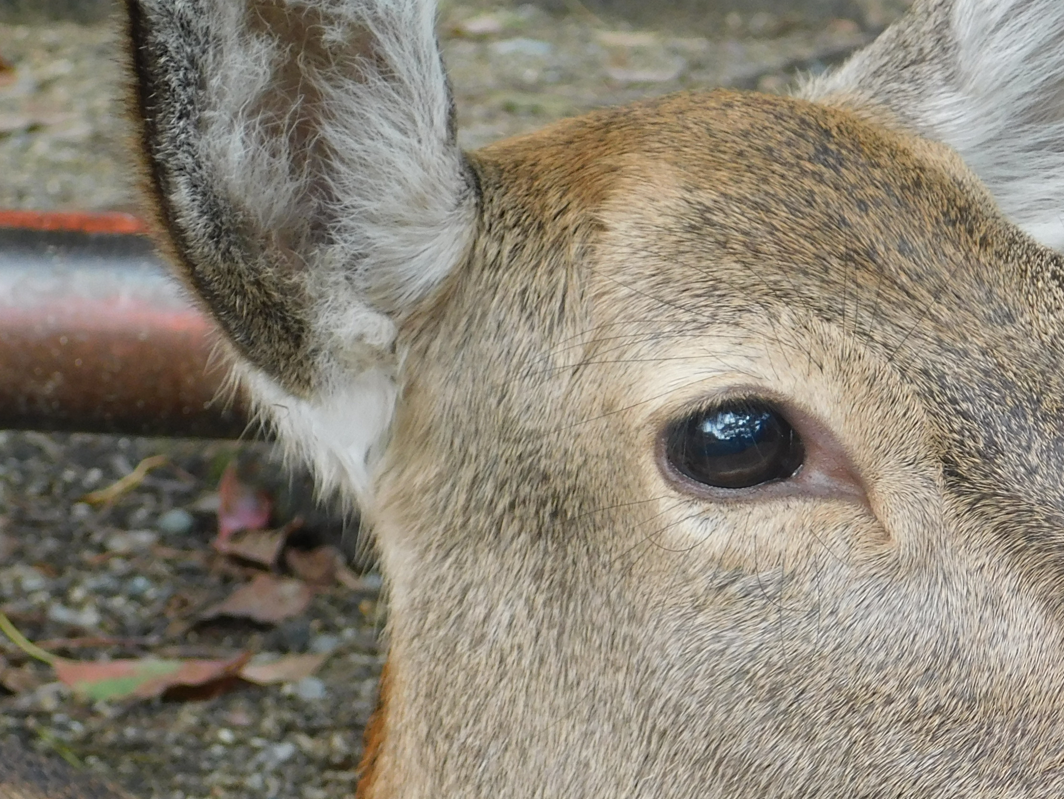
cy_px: 656
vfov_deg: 7.9
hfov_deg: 10.6
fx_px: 5748
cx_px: 715
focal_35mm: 187
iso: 125
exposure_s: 1/80
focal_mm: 16.1
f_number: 4.5
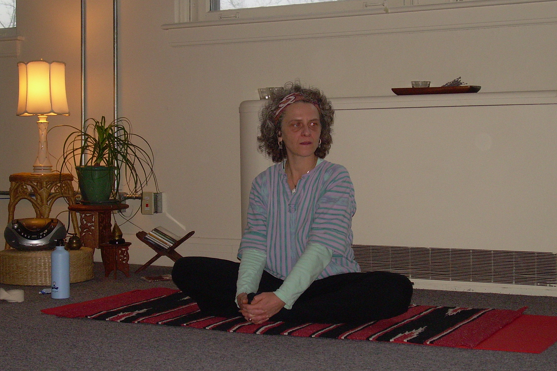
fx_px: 1052
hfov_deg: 29.7
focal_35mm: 68
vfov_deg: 20.0
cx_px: 277
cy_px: 174
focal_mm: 11
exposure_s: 1/60
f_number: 3.6
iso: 200
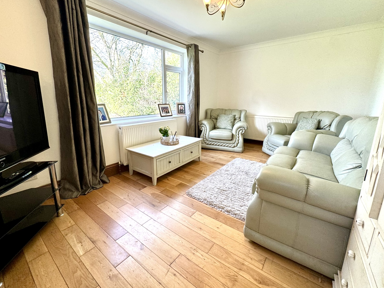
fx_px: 166
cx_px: 187
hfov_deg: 98.1
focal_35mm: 15
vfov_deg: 81.7
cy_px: 135
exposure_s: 1/100
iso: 125
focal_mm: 2.22
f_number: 2.2
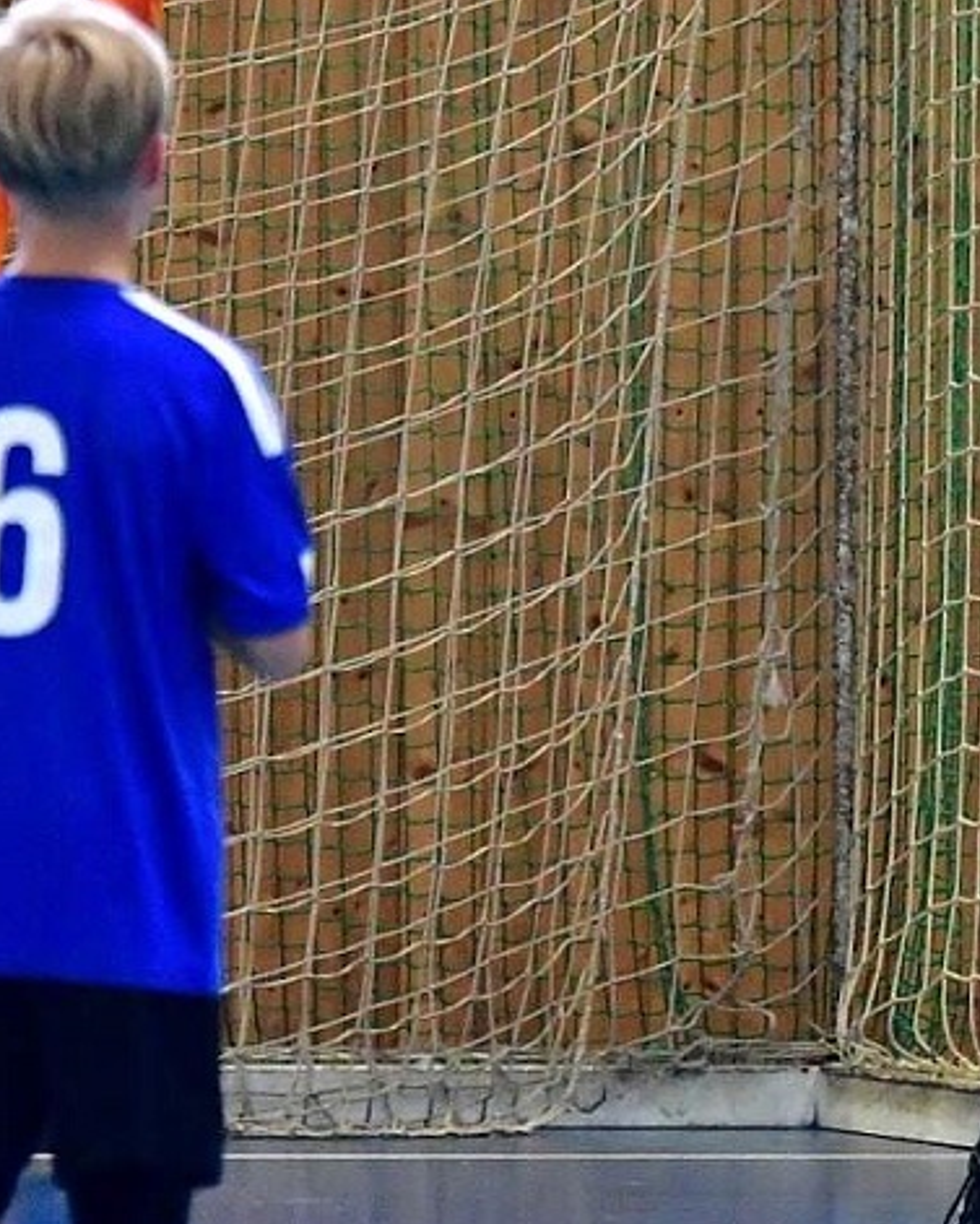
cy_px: 603
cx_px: 1515
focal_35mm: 741
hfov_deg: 2.1
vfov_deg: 2.6
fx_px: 26842
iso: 2000
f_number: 2.8
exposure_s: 1/500
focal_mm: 155
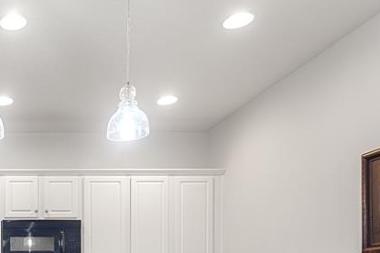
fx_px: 390
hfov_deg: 43.0
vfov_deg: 31.2
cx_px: -17
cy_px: 289
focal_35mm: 37
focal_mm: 10
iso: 400
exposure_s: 1/6
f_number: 4.5
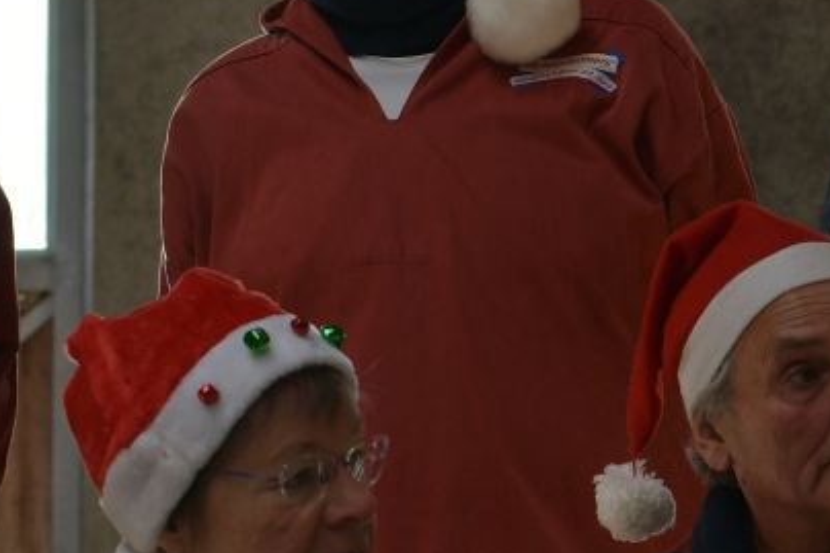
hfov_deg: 5.3
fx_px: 8988
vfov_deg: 3.5
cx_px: 820
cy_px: 440
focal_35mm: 390
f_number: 4.5
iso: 125
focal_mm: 70
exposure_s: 1/125
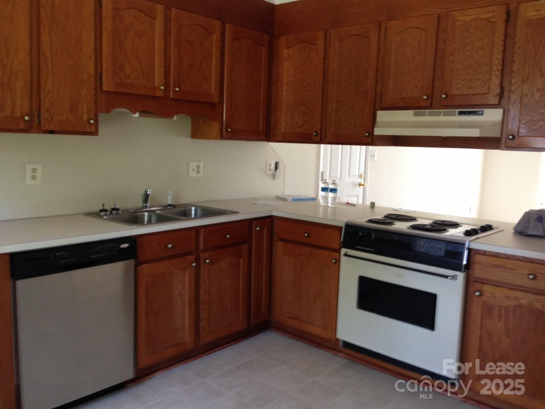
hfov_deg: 55.4
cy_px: 204
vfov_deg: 42.9
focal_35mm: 33
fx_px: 520
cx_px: 272
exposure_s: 1/20
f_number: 2.4
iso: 125
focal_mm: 4.13
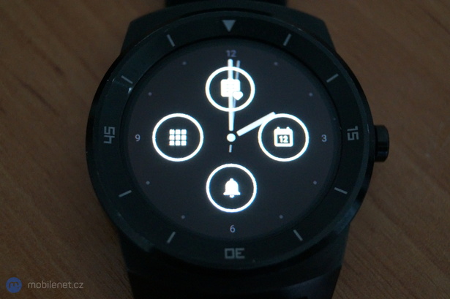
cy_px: 150
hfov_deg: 27.0
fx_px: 937
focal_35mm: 75
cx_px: 225
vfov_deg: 18.2
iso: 3200
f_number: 5.6
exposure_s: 1/50
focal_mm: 50
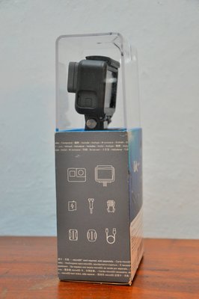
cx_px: 100
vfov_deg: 31.9
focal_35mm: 63
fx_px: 523
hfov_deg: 21.5
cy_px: 150
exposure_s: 1/30
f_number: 5.6
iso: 800
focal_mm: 42
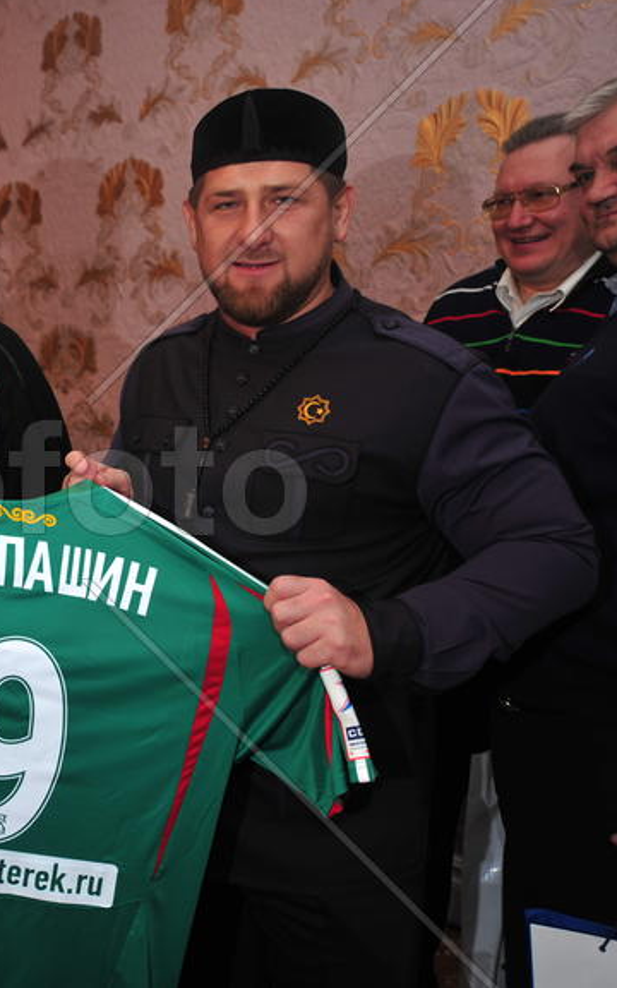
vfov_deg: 52.7
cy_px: 492
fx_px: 995
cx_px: -3
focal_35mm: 37
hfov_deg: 31.7
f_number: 2.8
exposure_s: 1/60
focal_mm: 24
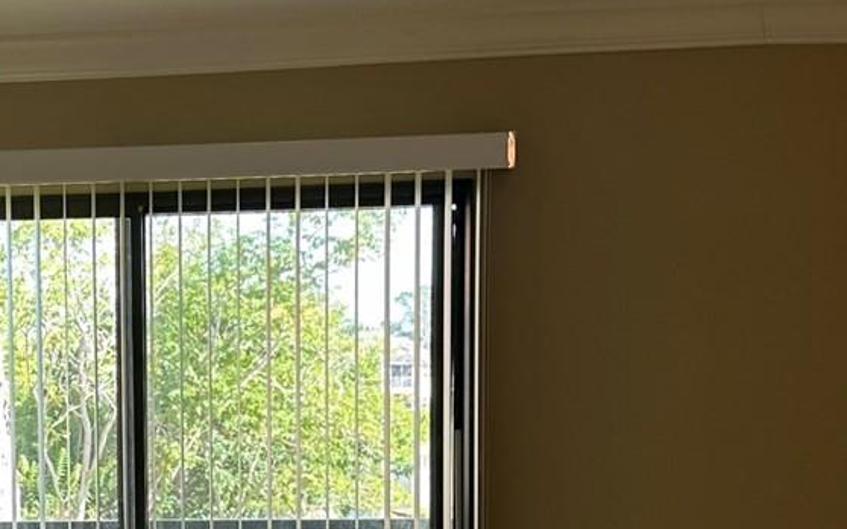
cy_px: 482
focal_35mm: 73
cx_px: 59
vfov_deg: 17.5
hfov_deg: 27.1
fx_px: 1684
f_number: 1.78
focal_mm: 6.86
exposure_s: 1/140
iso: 80
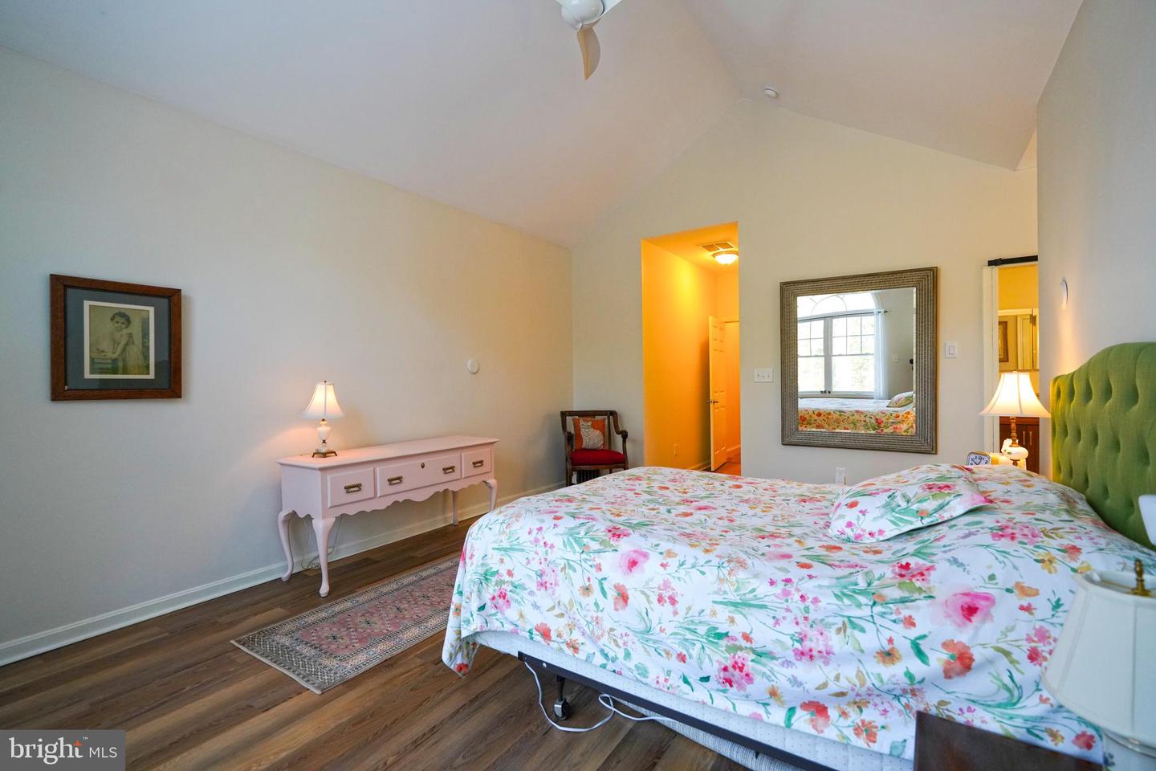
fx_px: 514
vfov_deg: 73.7
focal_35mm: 16
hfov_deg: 96.7
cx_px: 578
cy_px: 386
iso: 1000
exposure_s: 1/160
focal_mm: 16
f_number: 4
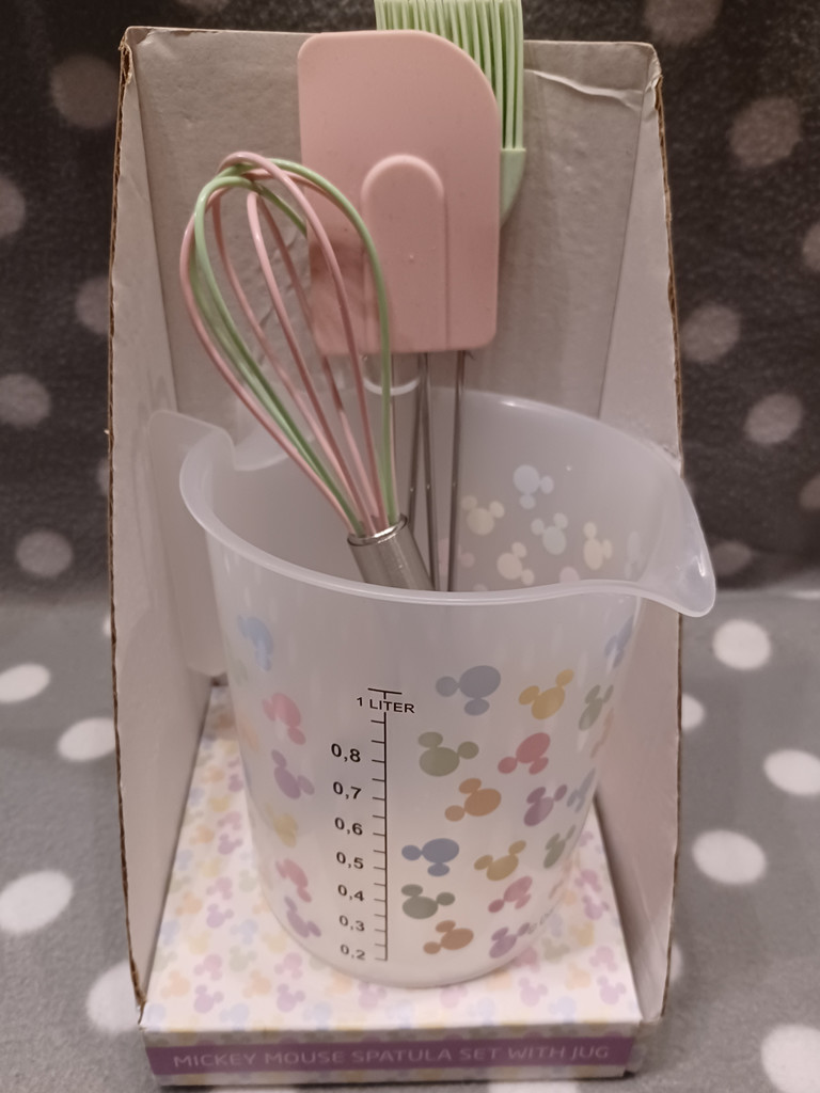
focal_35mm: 25
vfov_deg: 69.4
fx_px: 790
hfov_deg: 54.9
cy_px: 546
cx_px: 410
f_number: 1.8
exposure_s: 1/25
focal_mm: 4.6
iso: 640
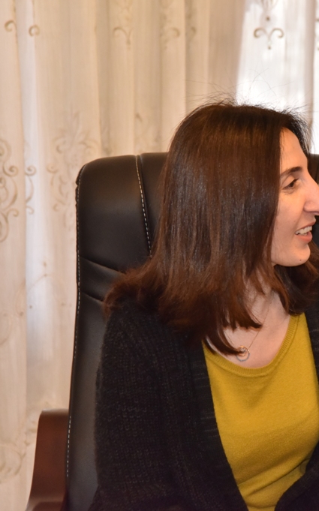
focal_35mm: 184
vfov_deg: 11.4
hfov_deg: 7.1
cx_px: 306
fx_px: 2562
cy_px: 256
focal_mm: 120
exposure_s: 1/200
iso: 2500
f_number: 6.3
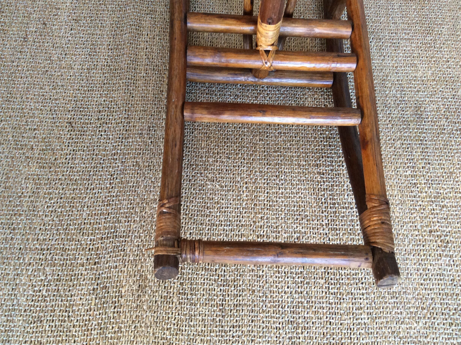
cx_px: 219
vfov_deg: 41.7
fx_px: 452
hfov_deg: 54.0
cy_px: 168
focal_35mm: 34
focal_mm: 3.3
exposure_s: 1/25
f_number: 2.4
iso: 125
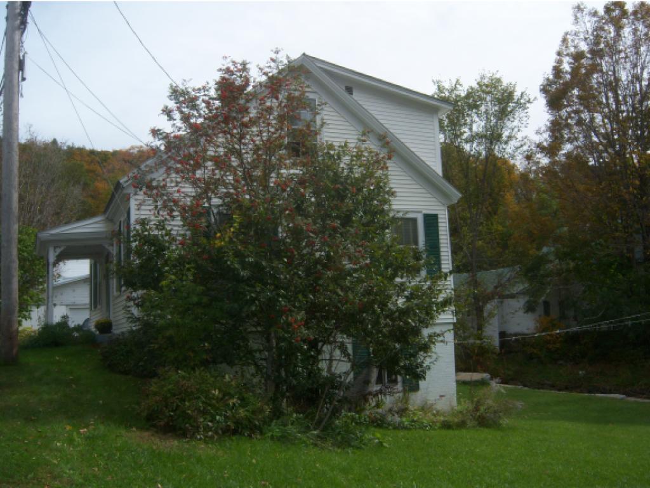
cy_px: 244
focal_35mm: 36
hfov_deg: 51.3
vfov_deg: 39.7
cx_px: 325
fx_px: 676
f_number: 4.8
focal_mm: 7.5
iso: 80
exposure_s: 1/500
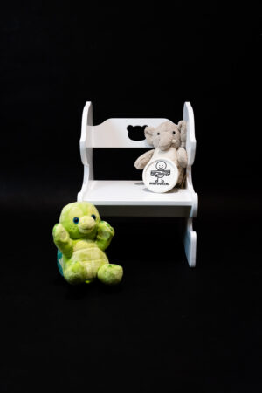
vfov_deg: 54.4
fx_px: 382
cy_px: 196
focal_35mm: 35
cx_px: 131
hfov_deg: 37.9
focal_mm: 35
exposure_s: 1/100
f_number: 8
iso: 1600
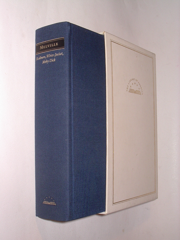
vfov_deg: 36.8
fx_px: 361
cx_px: 90
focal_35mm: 52
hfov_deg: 28.0
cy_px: 120
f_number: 5.5
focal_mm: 7.8
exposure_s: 1/60
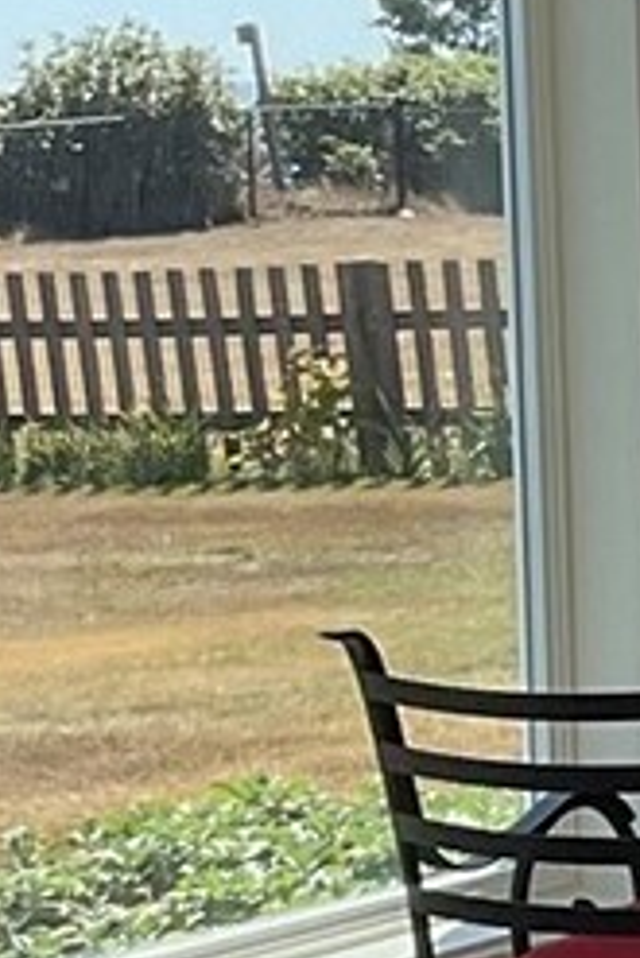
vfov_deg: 11.7
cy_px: 687
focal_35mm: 176
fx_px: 4686
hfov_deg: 7.1
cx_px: 1765
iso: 16
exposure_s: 1/719
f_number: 1.8
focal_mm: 3
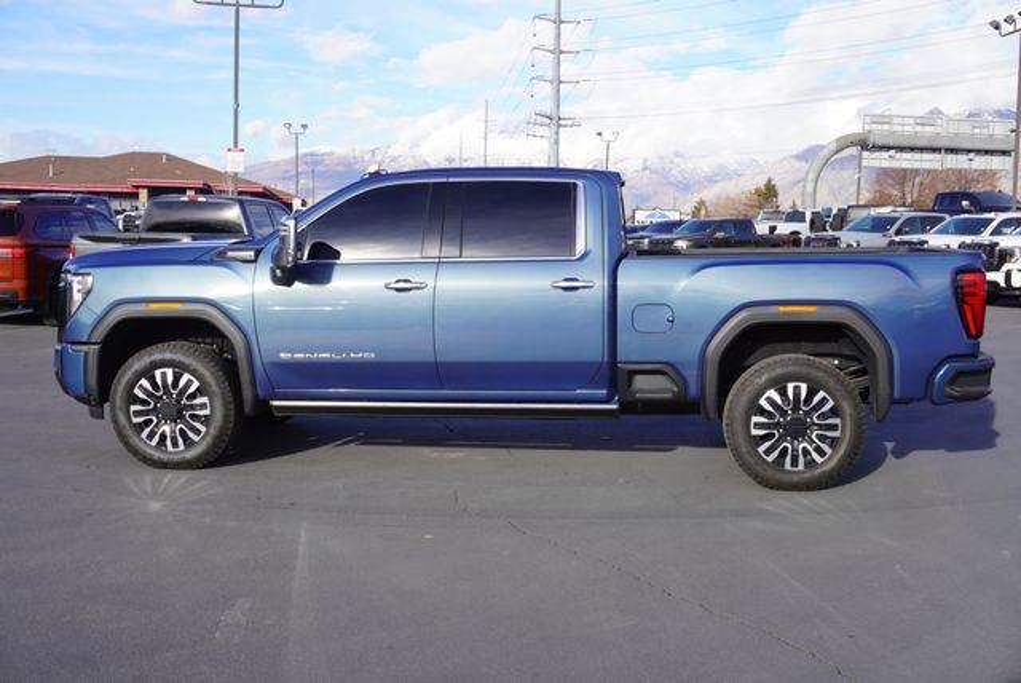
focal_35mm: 39
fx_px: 1107
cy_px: 342
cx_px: 510
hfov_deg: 49.5
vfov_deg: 34.3
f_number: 9
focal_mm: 26
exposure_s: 1/125
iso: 100
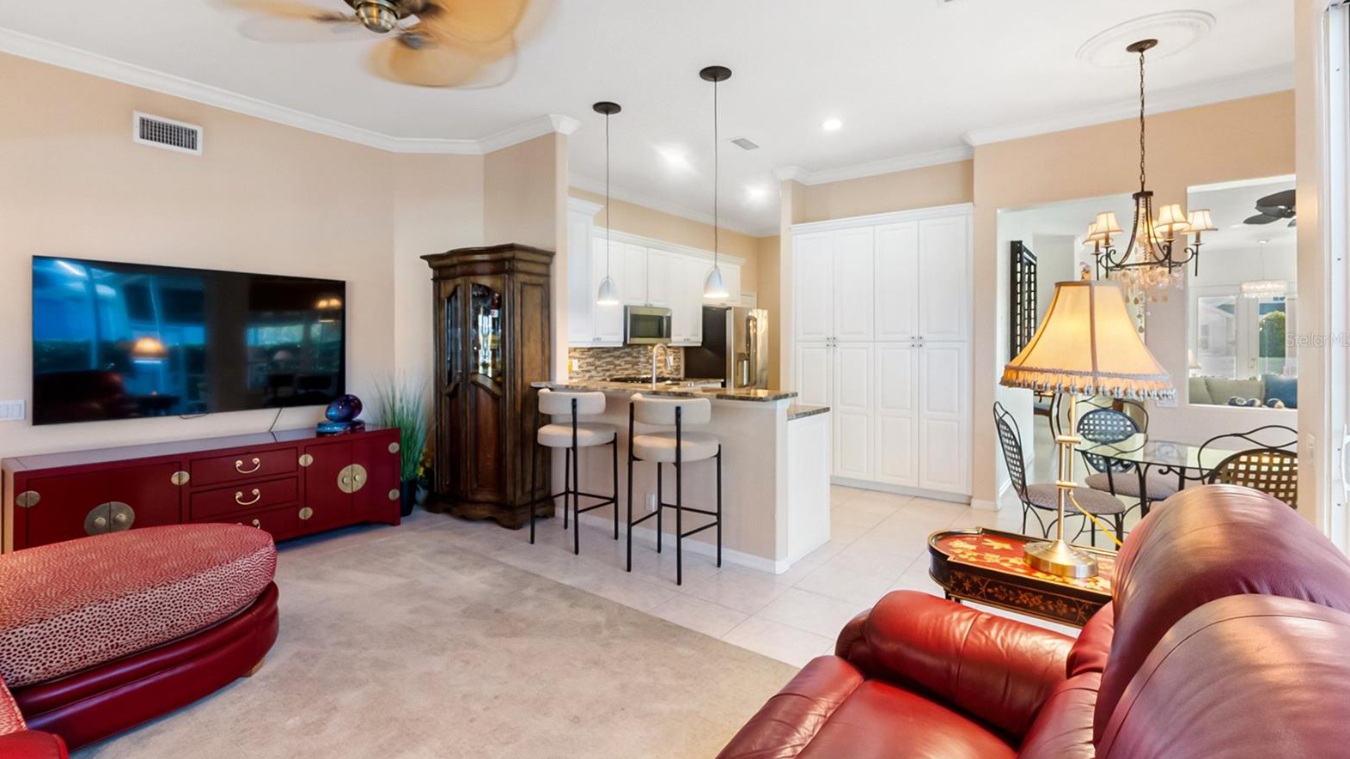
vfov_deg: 66.9
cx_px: 675
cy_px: 340
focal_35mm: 16
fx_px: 573
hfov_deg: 99.4
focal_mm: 10
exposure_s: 1/20
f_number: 8
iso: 2500
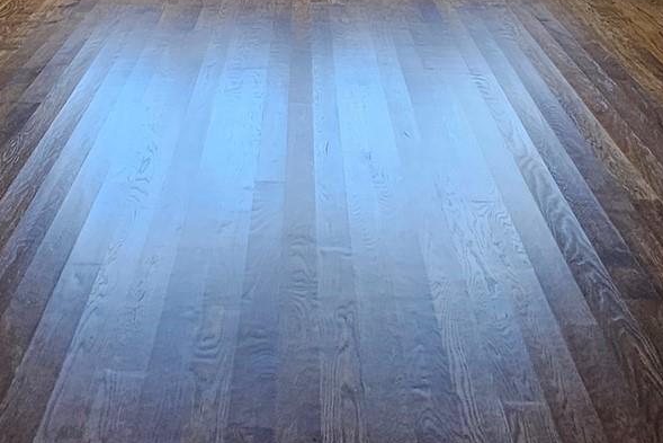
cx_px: 288
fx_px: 866
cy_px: -258
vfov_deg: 22.4
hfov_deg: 41.8
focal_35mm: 47
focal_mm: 2.2
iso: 160
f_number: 2.2
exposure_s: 1/52
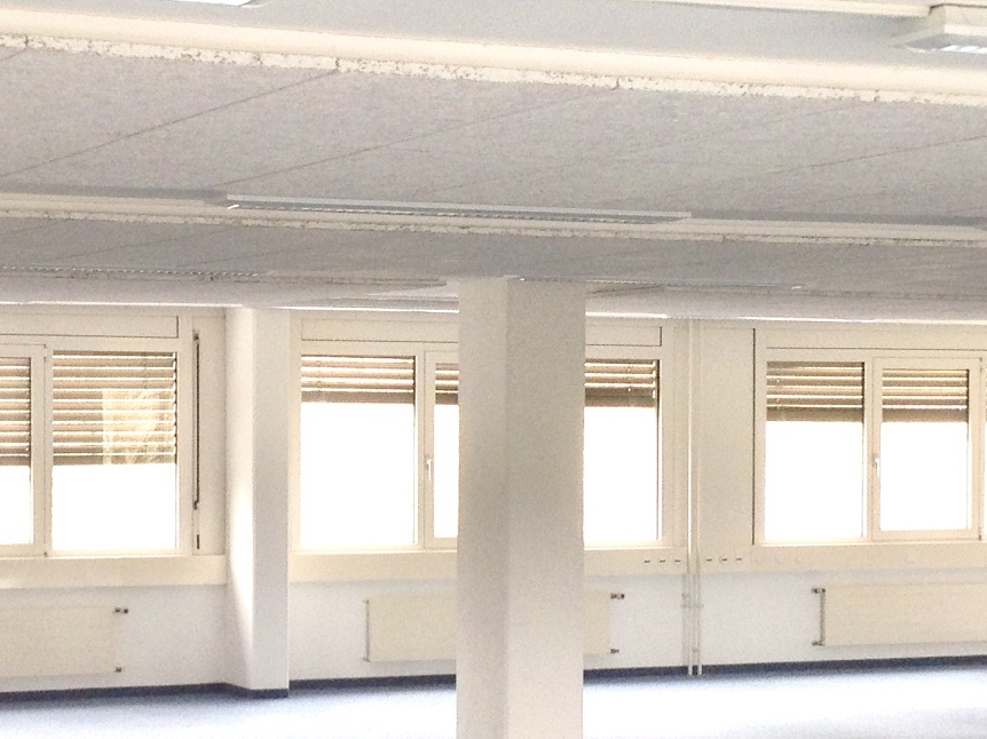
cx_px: 406
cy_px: 491
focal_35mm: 104
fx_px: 2965
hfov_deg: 18.9
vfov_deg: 14.2
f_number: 2.4
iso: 50
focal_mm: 4.28
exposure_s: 1/40
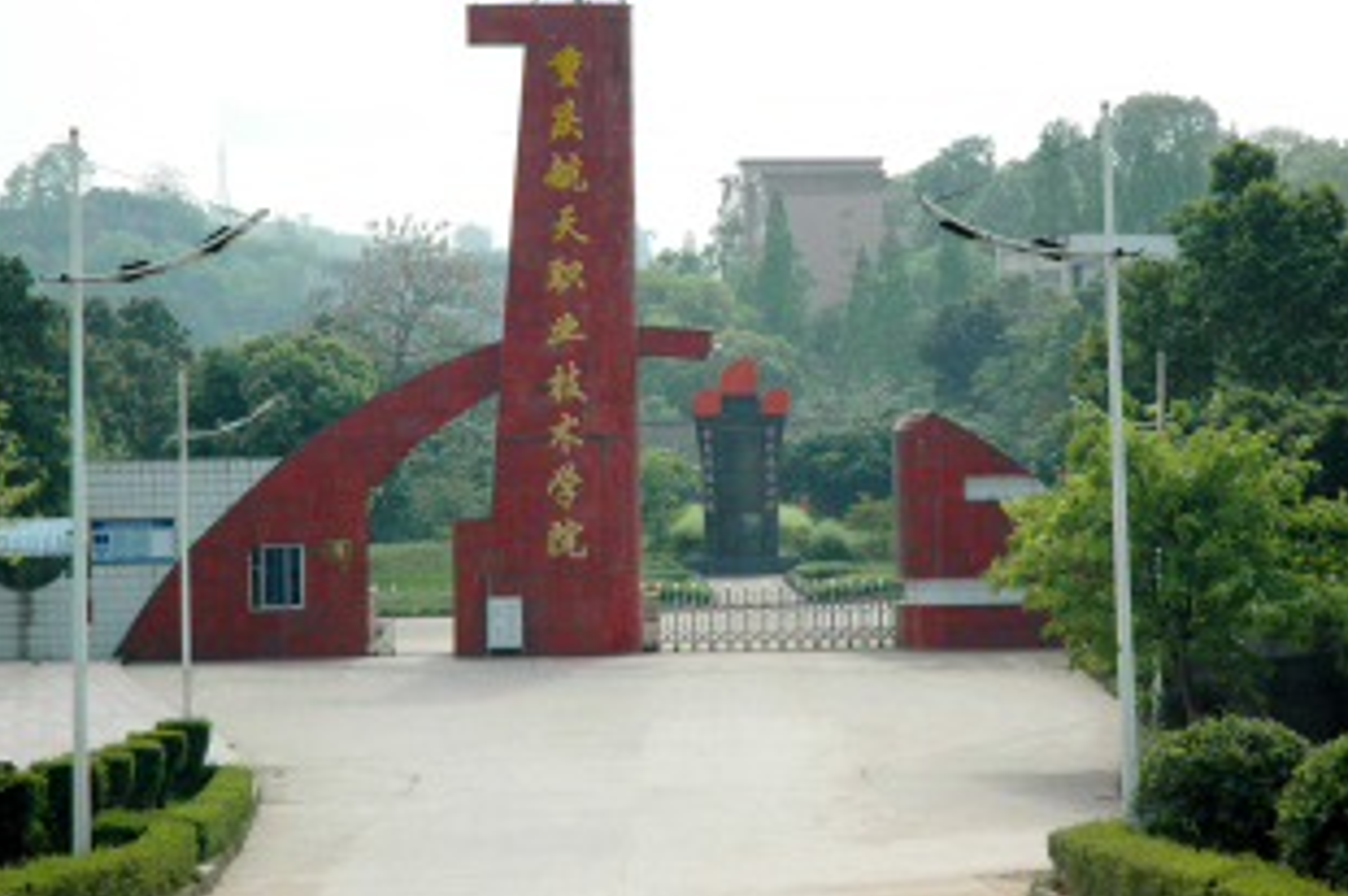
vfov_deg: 10.9
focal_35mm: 126
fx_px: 4700
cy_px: 324
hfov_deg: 16.3
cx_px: 687
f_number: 4.5
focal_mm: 65
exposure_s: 1/3000
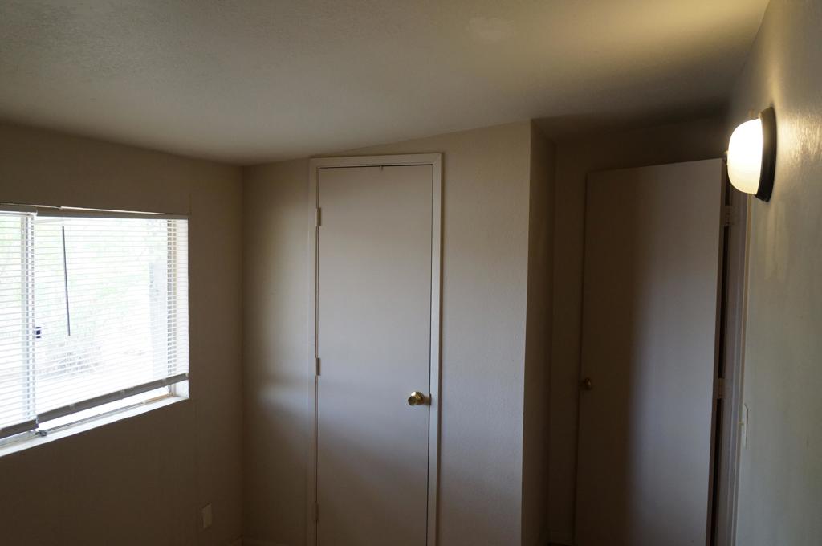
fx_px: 616
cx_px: 411
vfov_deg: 47.8
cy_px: 273
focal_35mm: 27
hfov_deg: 67.4
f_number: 4
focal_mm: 18
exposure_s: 1/160
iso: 800
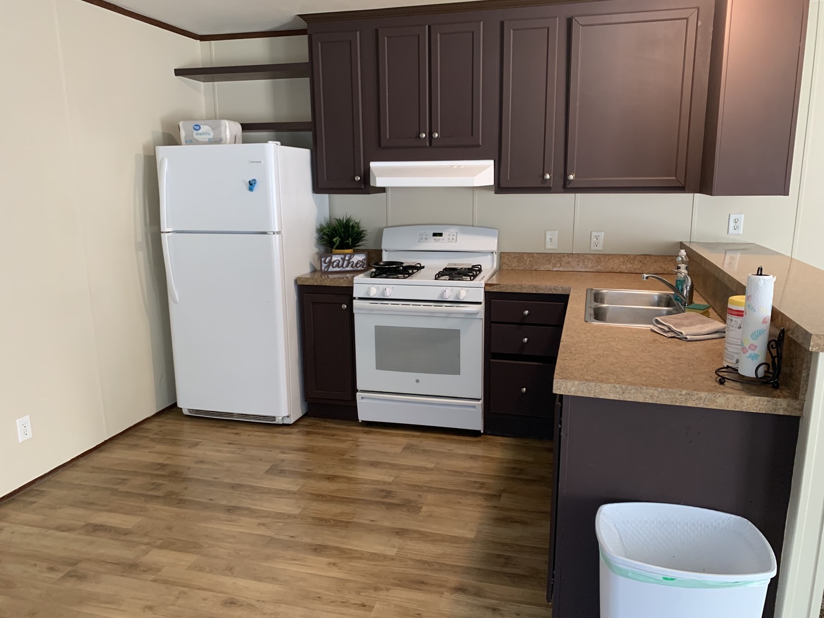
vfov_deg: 53.1
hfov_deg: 67.3
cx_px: 412
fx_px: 619
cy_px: 309
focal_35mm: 26
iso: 200
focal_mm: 4.25
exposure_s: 1/60
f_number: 1.8
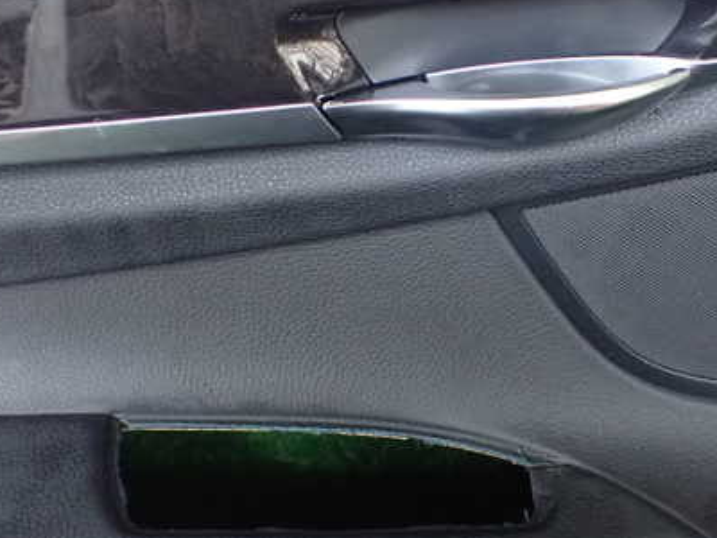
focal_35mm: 45
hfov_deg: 41.9
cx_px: 425
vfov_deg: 32.2
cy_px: 294
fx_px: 932
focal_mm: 5.4
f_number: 2.3
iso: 1250
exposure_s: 1/30
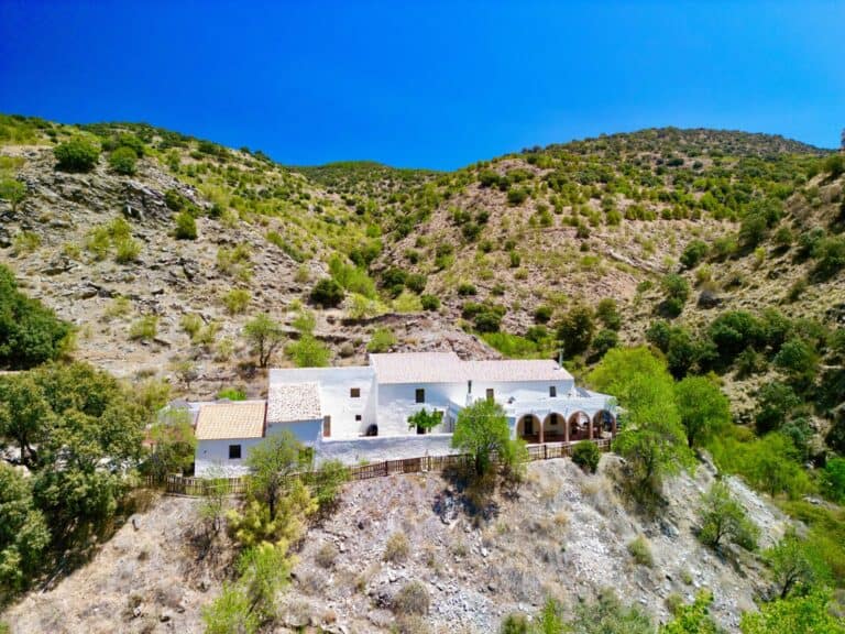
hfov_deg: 71.6
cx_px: 422
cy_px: 317
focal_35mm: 24
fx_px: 586
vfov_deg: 56.8
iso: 120
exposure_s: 1/50
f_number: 1.7
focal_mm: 6.72
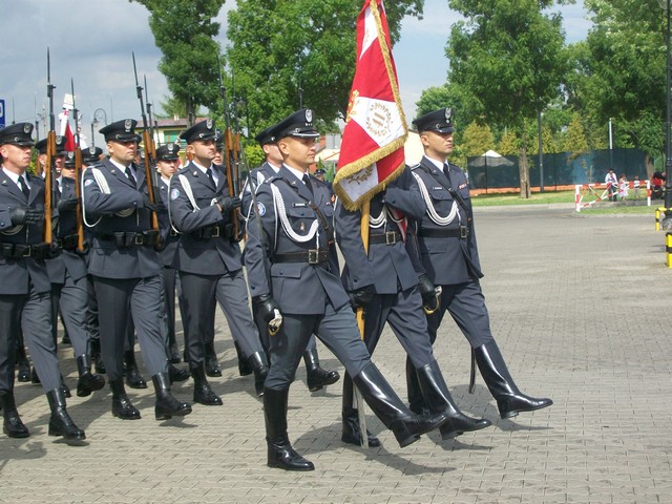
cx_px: 336
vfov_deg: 21.0
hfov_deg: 27.8
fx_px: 1359
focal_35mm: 70
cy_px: 252
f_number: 3.8
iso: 64
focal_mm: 11.6
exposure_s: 1/500
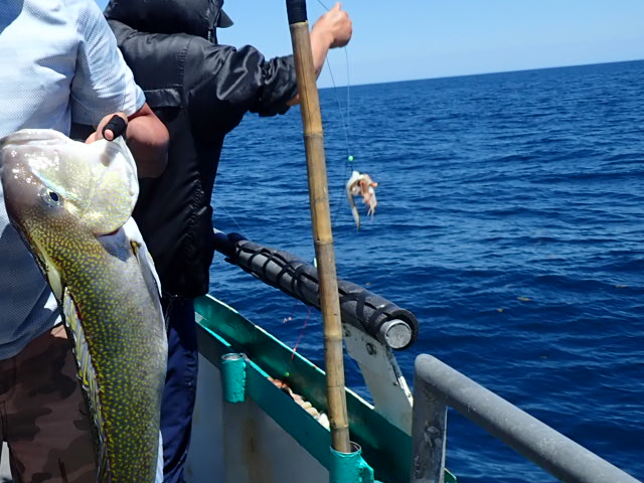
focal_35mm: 50
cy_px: 268
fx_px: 930
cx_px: 24
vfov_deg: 29.1
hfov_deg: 35.2
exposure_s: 1/200
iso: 100
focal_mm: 4.5
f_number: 8
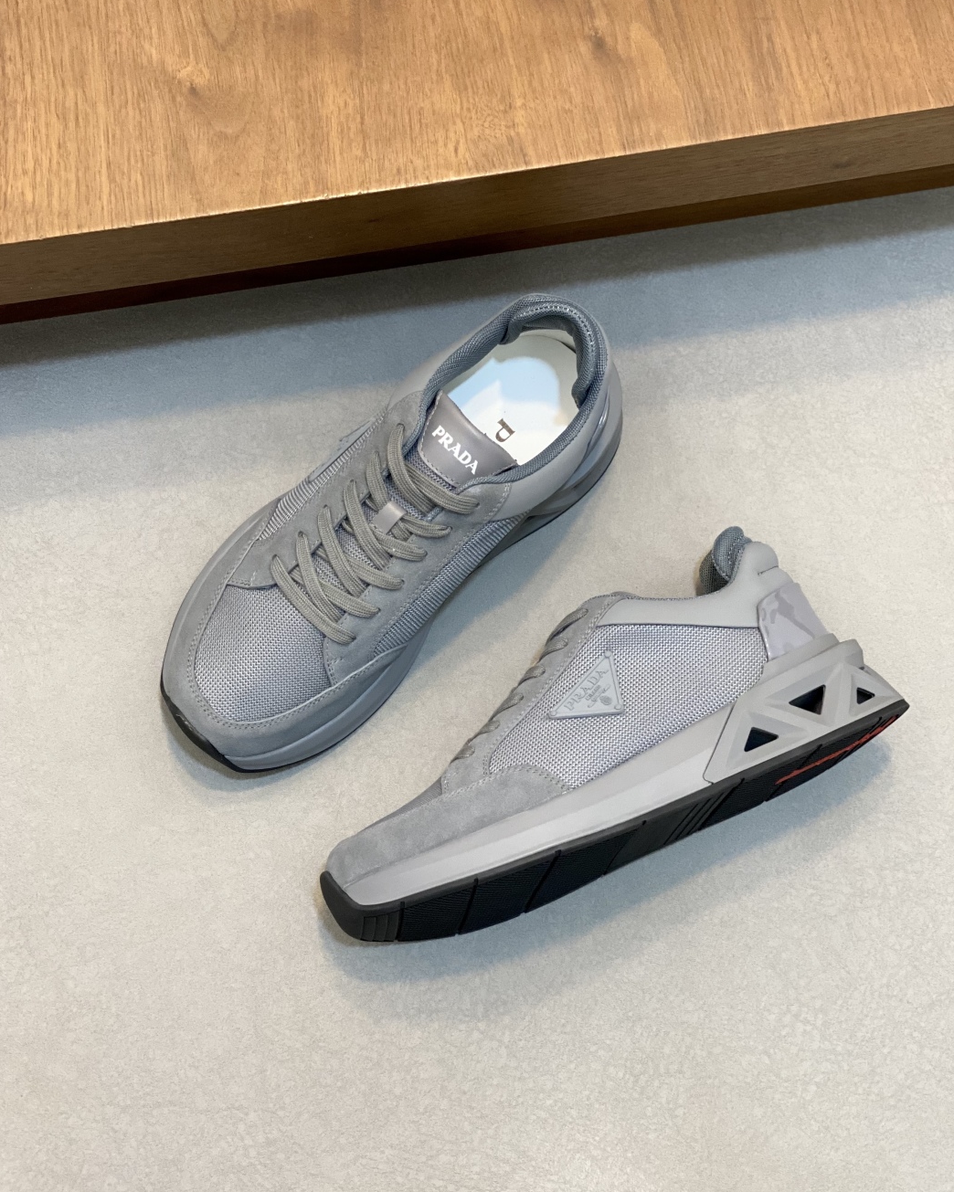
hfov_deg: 27.1
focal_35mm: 56
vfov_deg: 33.6
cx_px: 470
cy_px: 561
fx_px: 1976
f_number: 2
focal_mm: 6
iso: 200
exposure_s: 1/100
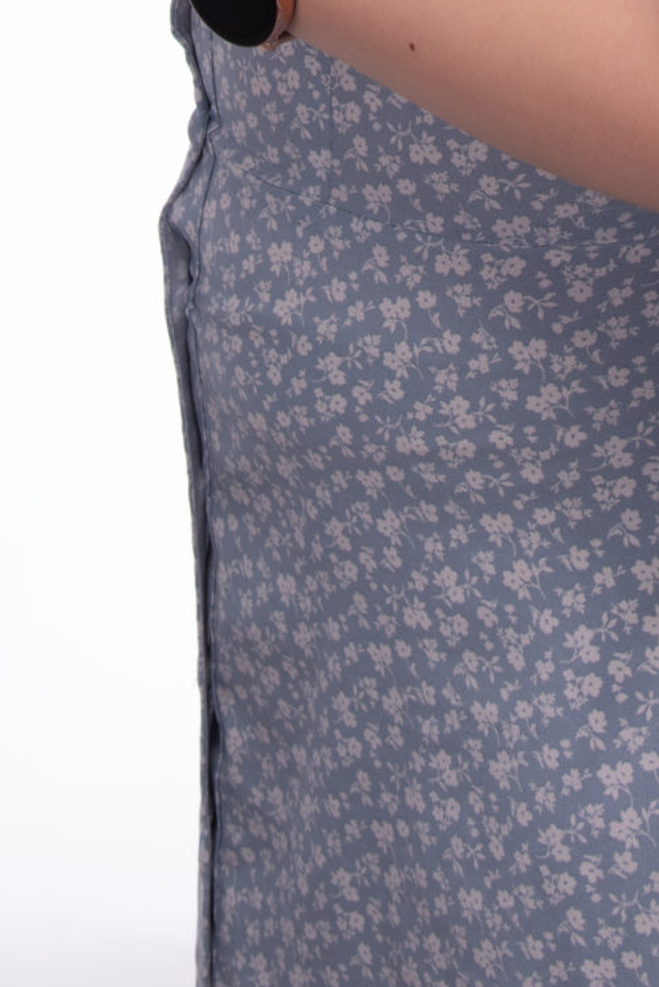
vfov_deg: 16.3
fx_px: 3019
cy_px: -660
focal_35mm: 110
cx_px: 641
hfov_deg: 12.3
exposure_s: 1/200
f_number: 8
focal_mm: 32
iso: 64
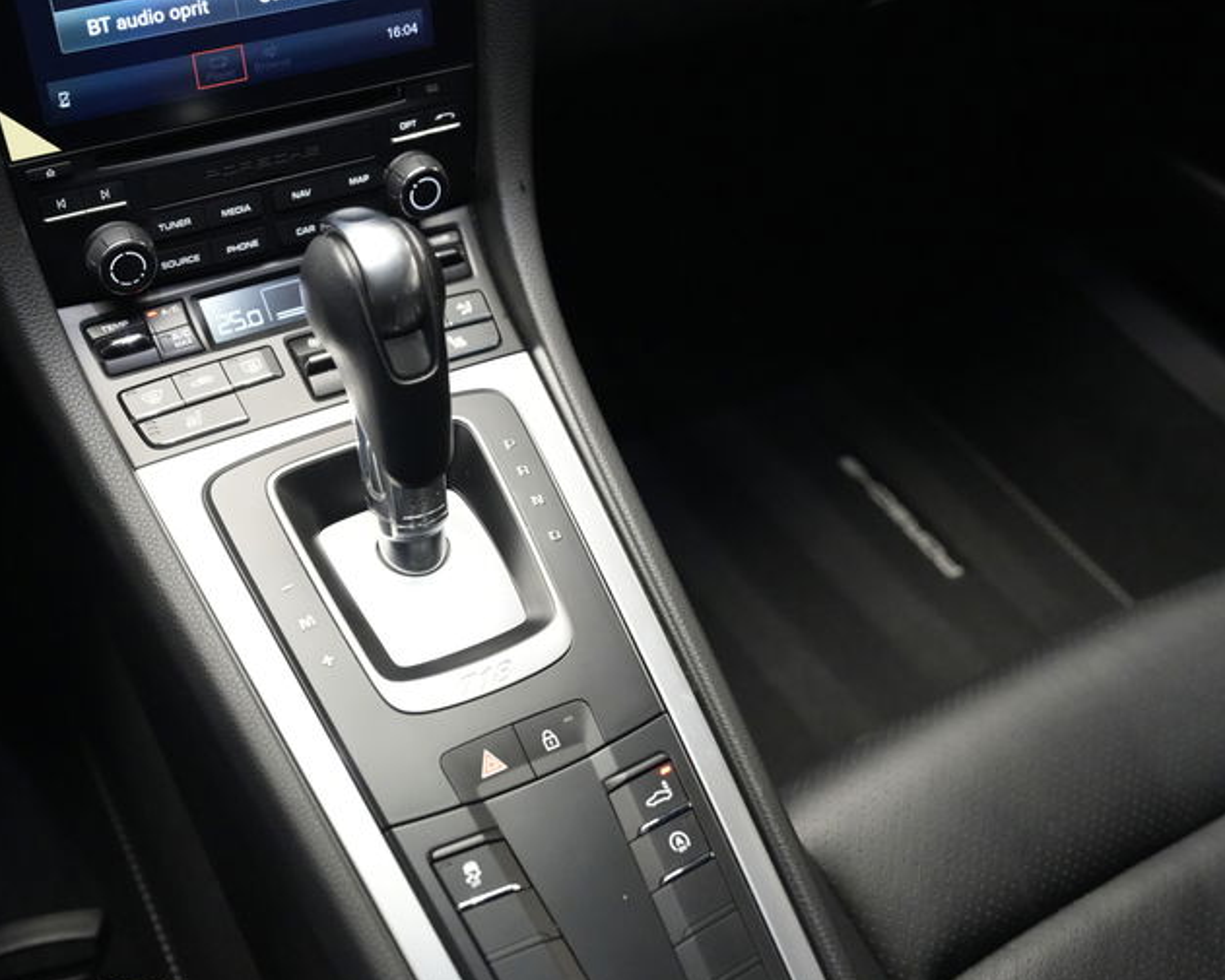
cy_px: 493
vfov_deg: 37.3
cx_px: 483
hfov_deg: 45.5
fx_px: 1450
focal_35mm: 40
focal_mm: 35
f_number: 4
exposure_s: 1/60
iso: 10000
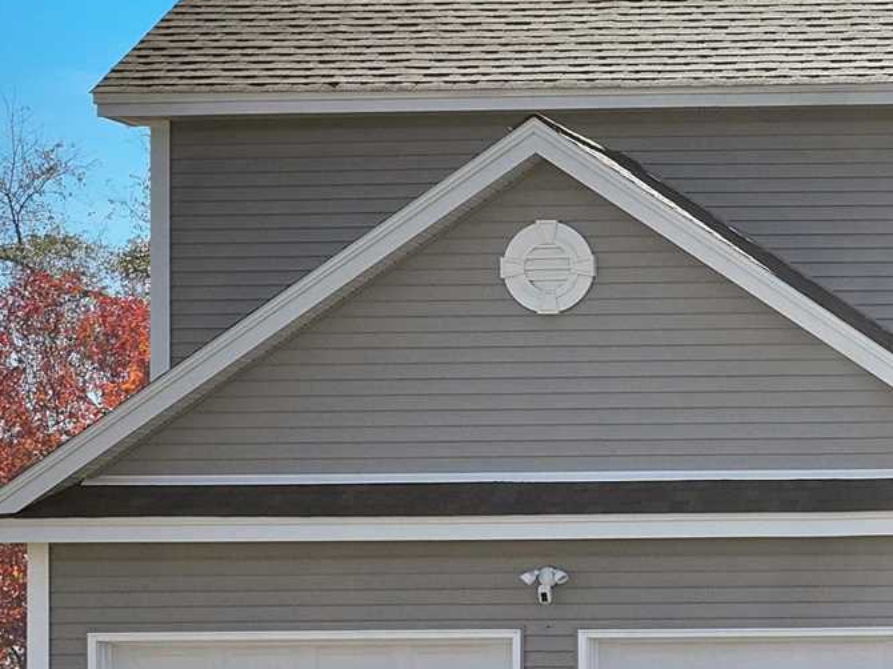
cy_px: 476
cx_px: 1217
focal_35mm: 110
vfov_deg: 13.4
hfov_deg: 16.7
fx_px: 2837
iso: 120
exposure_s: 1/4000
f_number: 2.8
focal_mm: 12.29
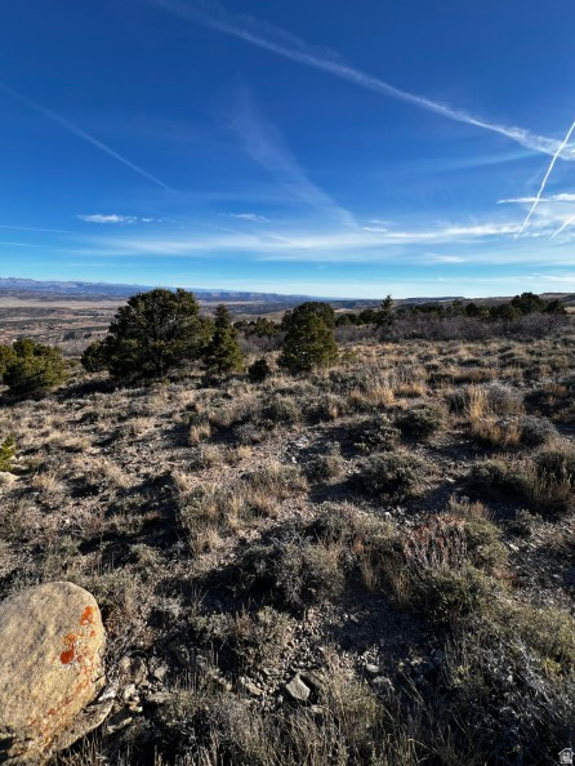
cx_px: 269
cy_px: 355
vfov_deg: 101.9
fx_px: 310
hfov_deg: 85.6
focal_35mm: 14
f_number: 1.8
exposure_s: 1/1167
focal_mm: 1.57
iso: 32
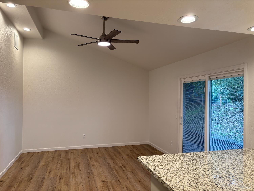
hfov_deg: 67.3
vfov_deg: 53.1
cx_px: 127
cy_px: 96
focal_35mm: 26
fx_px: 191
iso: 80
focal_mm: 5.96
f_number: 1.6
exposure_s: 1/60
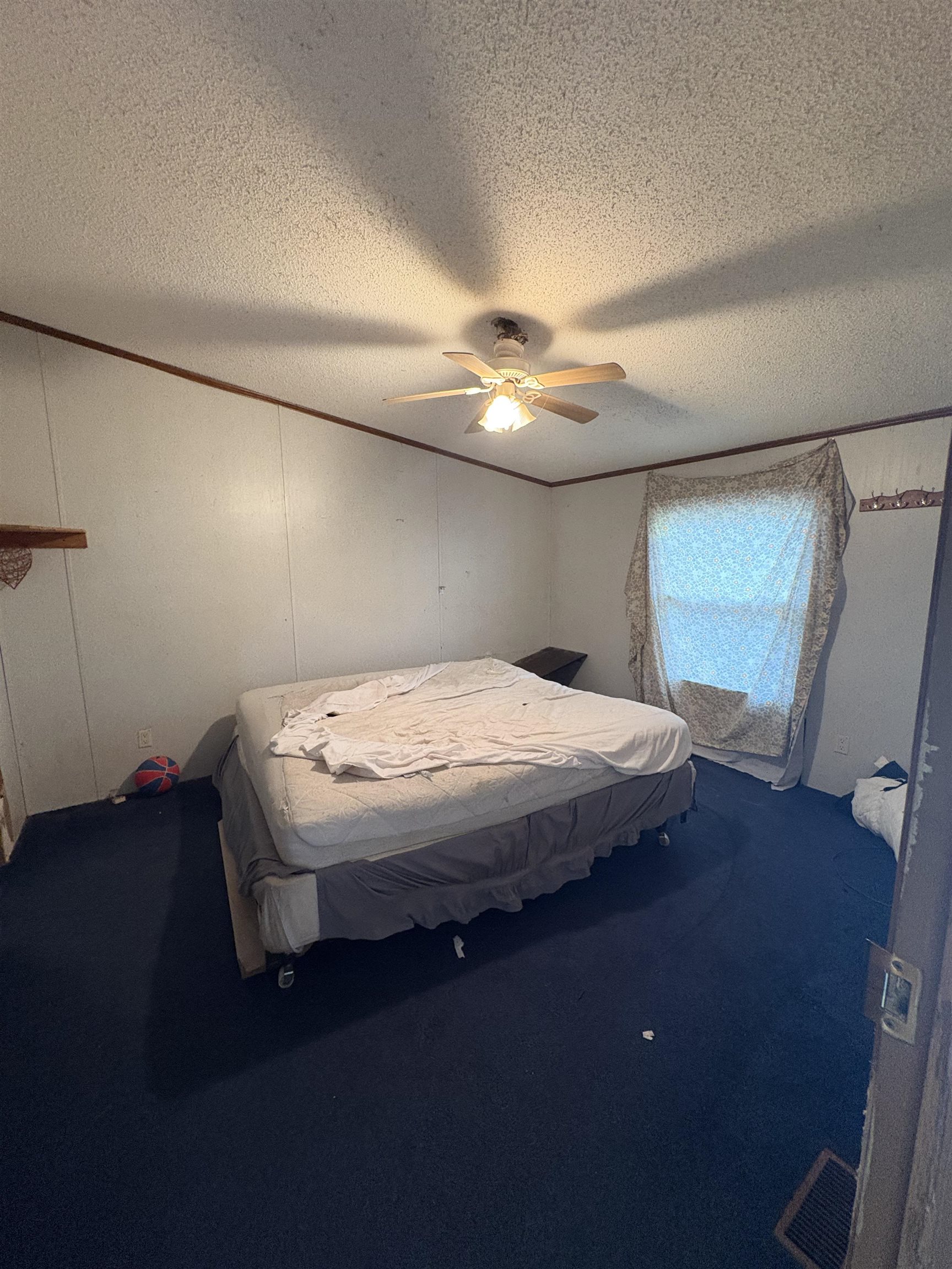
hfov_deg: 85.7
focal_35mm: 14
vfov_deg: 102.1
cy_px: 634
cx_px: 476
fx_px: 513
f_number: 2.2
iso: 500
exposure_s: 1/60
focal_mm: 2.22
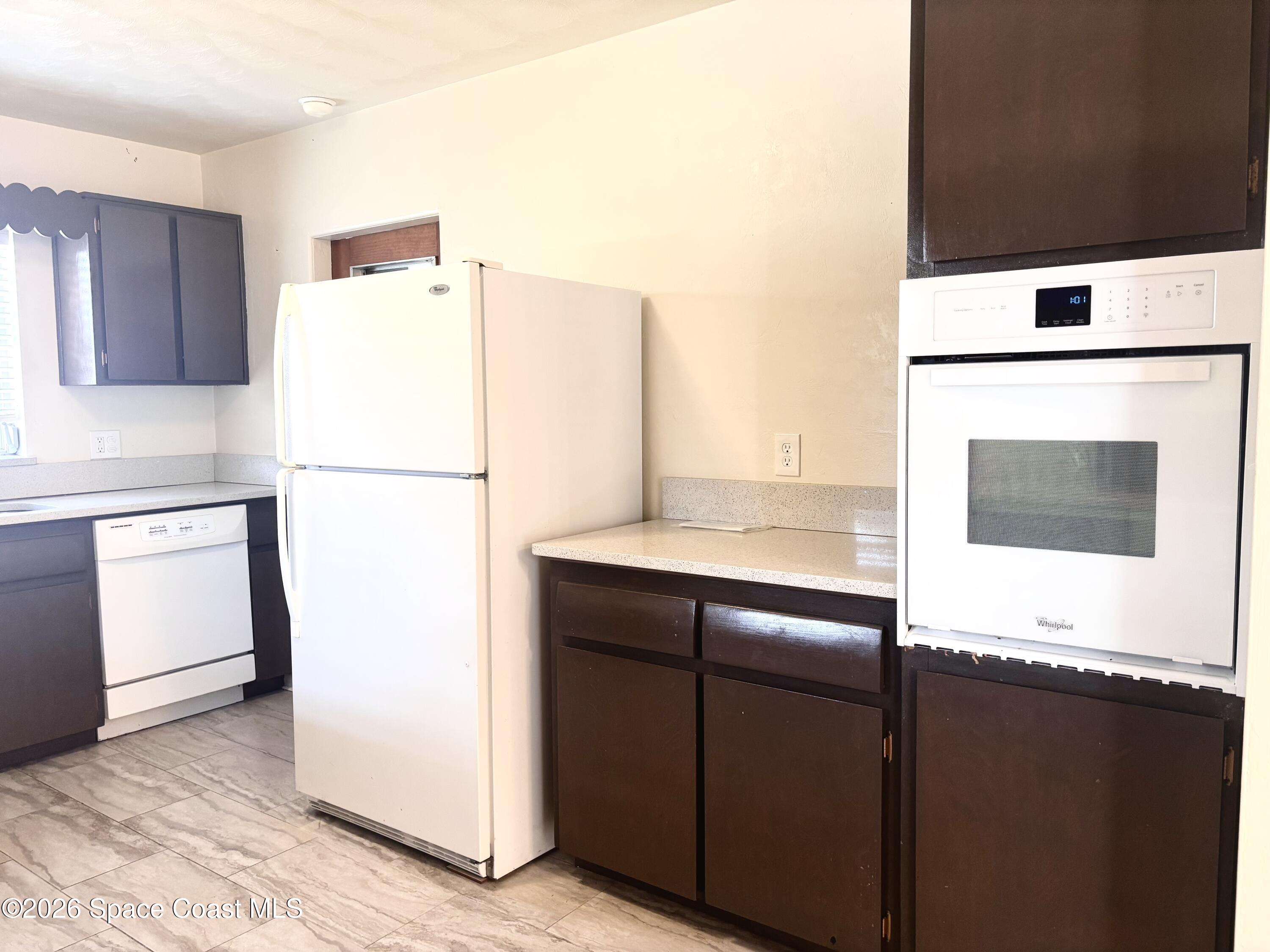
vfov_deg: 53.1
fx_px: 954
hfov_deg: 67.3
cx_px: 635
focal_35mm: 26
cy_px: 476
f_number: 1.6
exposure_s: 1/60
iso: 125
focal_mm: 5.96
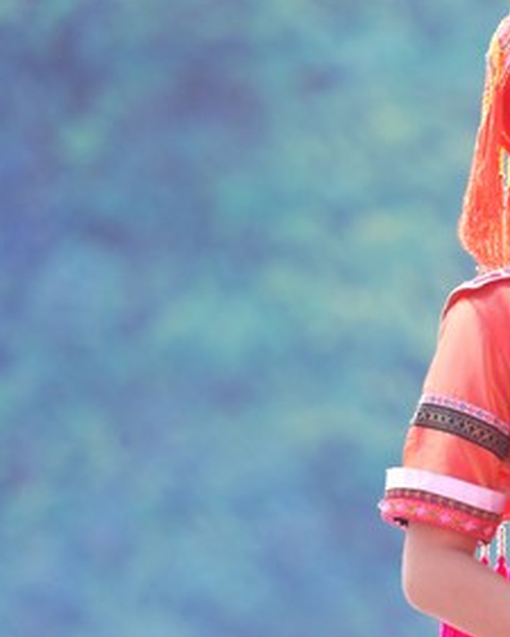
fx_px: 13238
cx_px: 707
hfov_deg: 2.2
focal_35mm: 702
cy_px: 227
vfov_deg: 2.8
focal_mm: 200
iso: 100
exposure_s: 1/400
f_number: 4
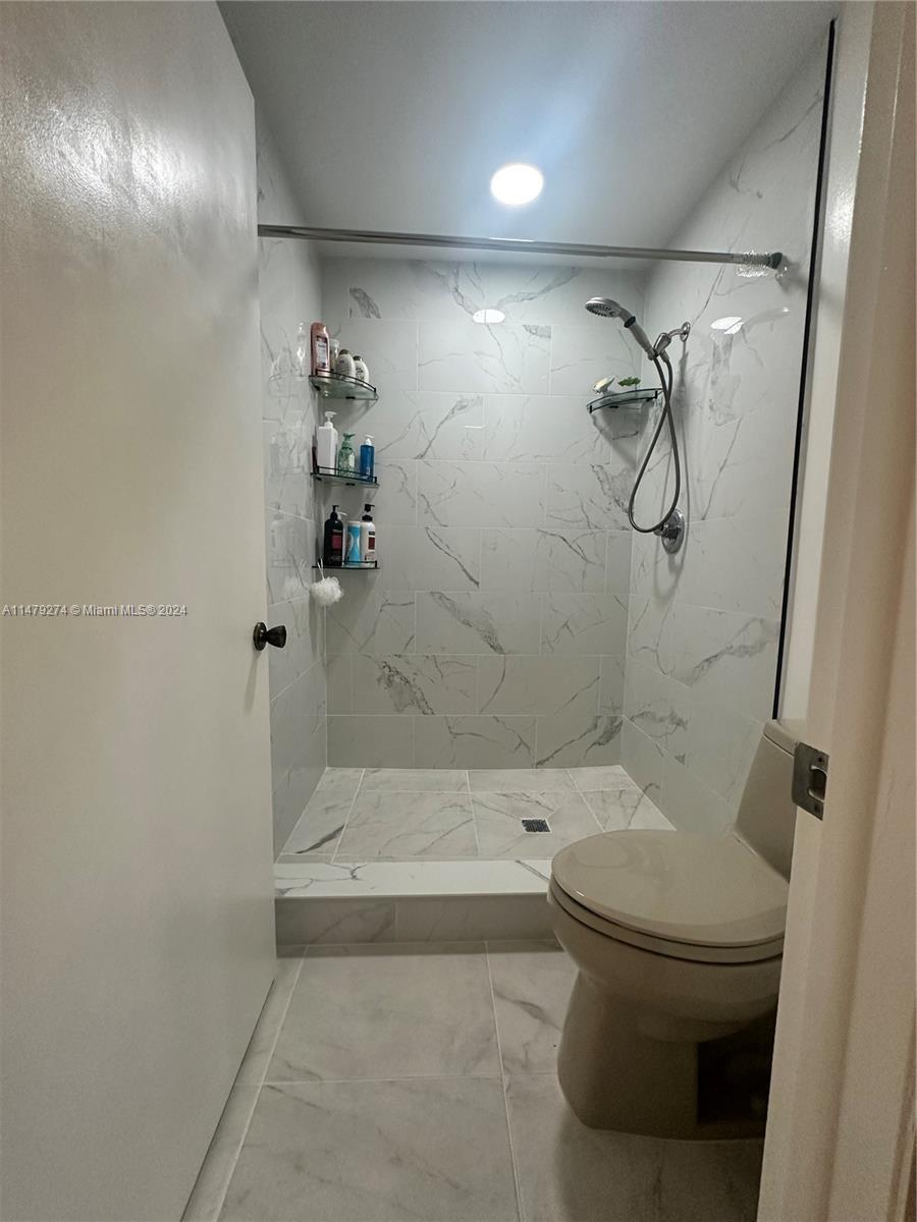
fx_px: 494
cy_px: 611
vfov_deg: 102.1
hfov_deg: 85.7
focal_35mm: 14
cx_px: 458
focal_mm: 2.22
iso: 250
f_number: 2.2
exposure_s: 1/120
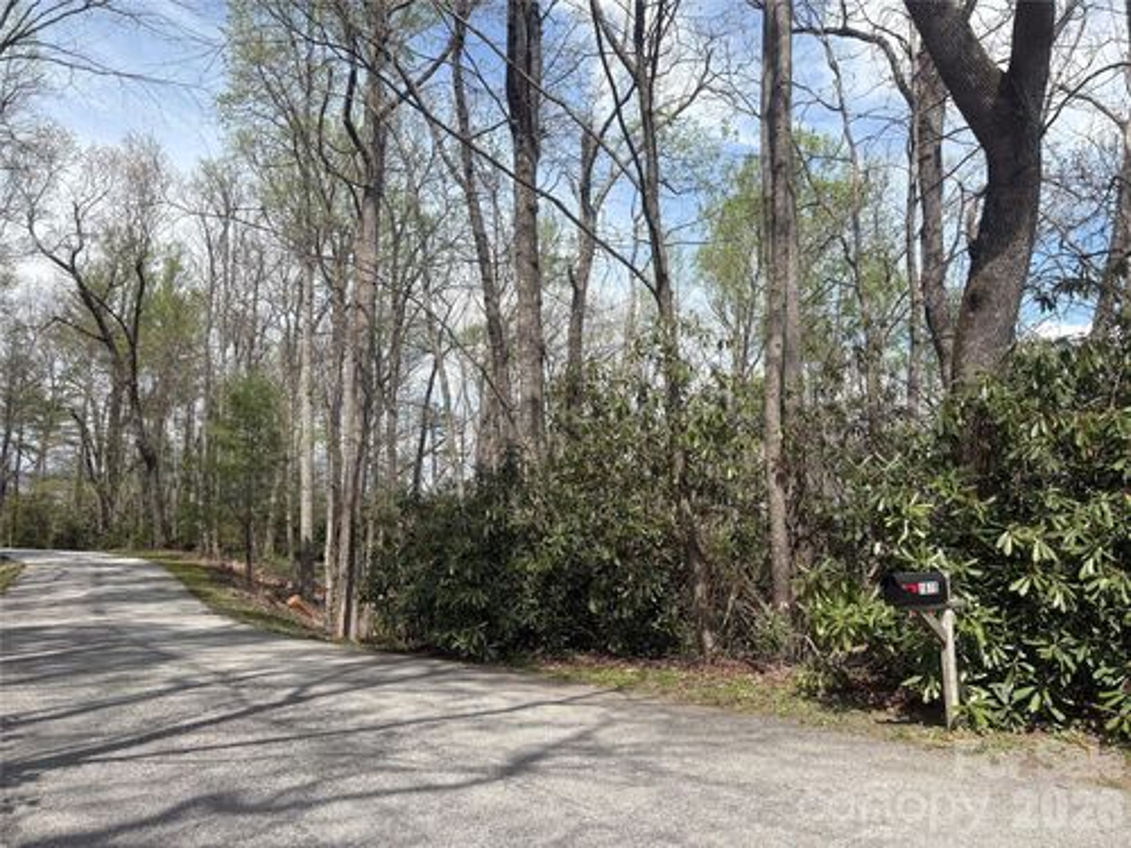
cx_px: 566
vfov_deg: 53.1
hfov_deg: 67.3
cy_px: 424
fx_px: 849
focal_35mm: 26
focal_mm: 5.96
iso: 50
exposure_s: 1/2747
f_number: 1.6
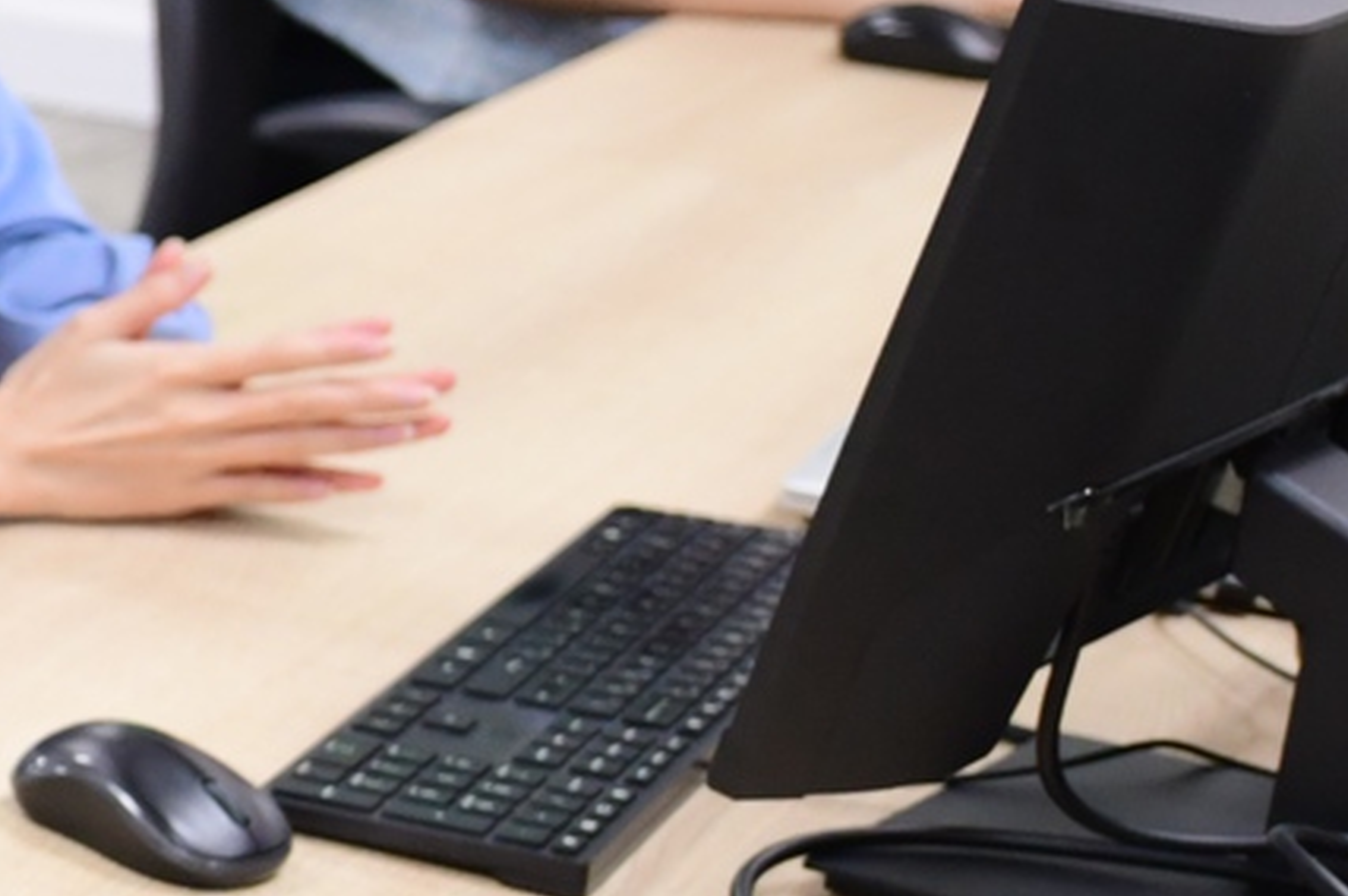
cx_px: -1679
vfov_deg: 10.9
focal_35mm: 126
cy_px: 585
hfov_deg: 13.1
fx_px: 4714
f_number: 3.2
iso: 1250
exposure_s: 1/200
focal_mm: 21
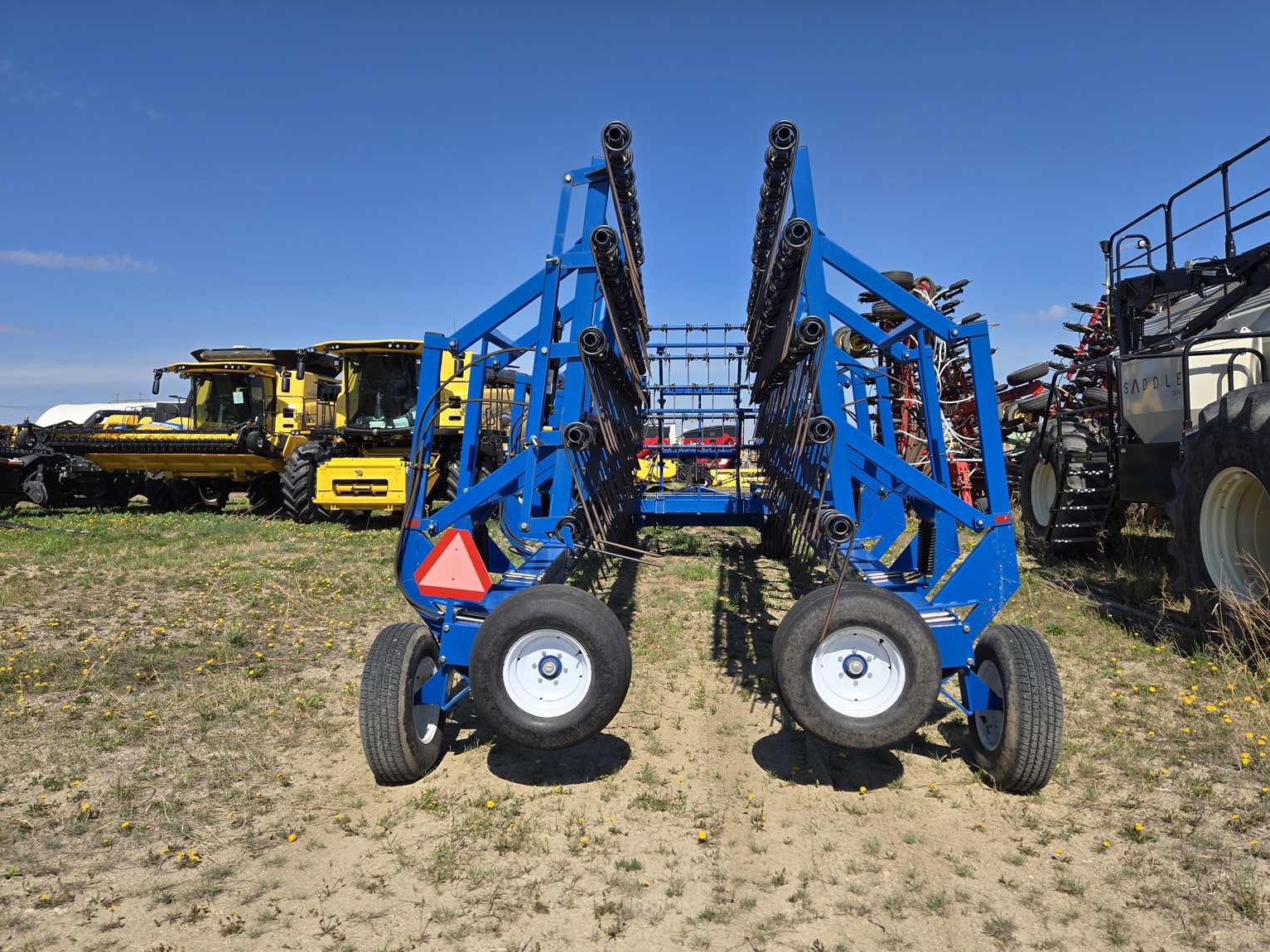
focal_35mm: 24
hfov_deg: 71.6
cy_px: 468
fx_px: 881
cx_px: 630
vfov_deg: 56.8
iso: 25
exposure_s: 1/2635
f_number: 1.8
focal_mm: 5.4
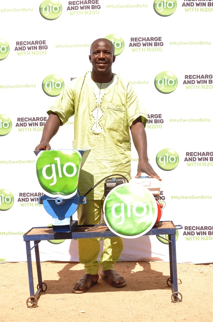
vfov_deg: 35.1
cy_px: 161
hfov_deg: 23.7
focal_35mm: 57
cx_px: 106
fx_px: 508
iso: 100
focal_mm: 38
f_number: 10
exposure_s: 1/60
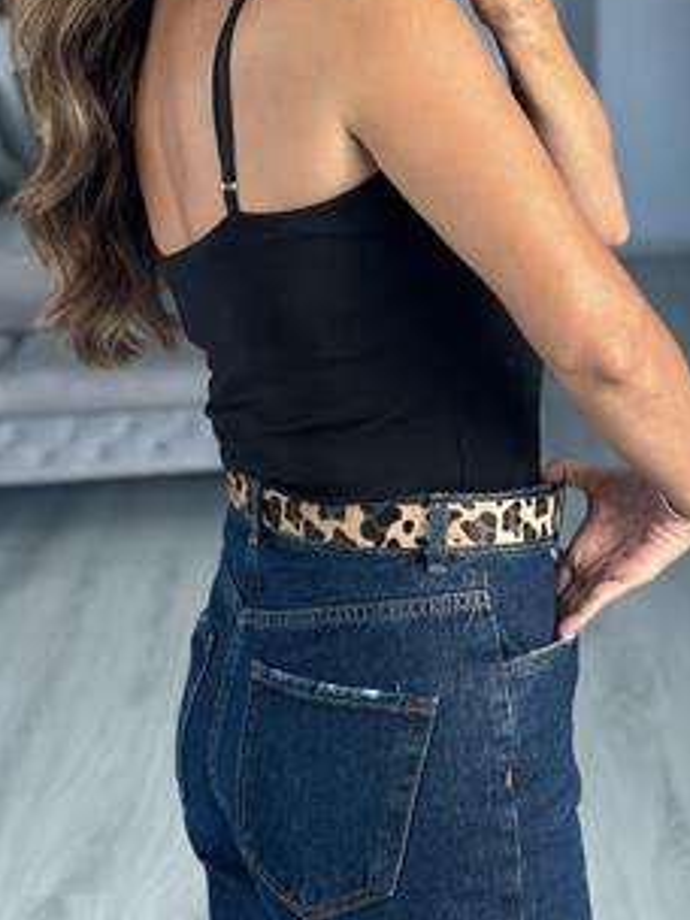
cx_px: 354
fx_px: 2126
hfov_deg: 18.4
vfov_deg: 24.3
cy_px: 284
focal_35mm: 80
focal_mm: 6.86
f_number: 1.78
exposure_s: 1/68
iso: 125
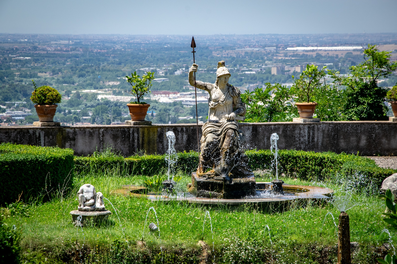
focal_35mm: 158
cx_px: 198
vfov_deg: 8.7
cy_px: 132
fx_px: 1737
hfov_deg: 13.0
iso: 400
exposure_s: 1/320
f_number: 10
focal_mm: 105
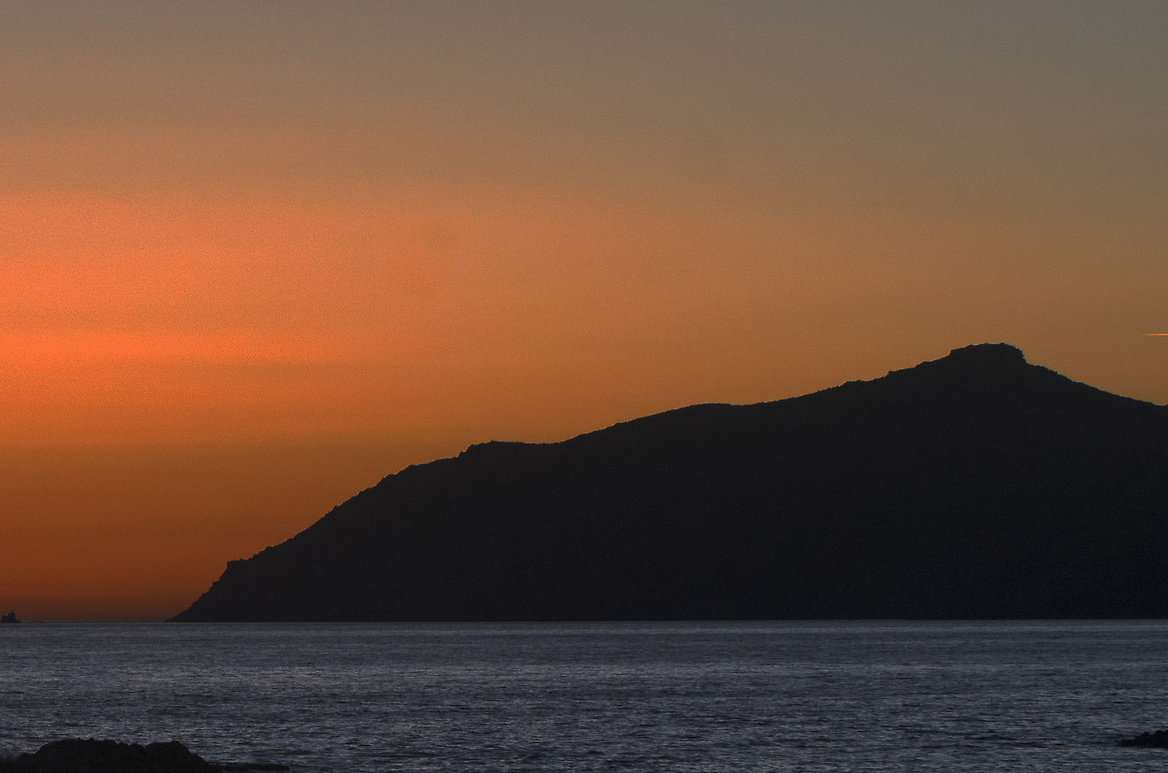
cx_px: 239
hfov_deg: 9.6
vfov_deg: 6.4
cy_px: 601
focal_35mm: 215
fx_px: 6960
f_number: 5
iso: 400
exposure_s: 1/400
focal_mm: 70
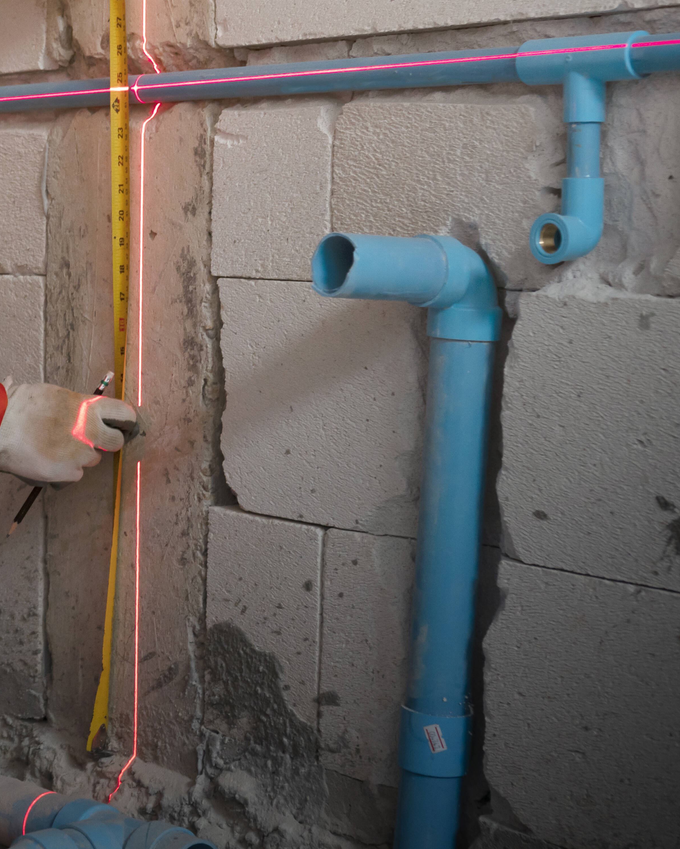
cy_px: 319
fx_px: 2188
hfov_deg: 16.2
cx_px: -317
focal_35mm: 87
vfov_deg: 21.9
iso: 1000
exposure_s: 1/15
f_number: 3.5
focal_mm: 35
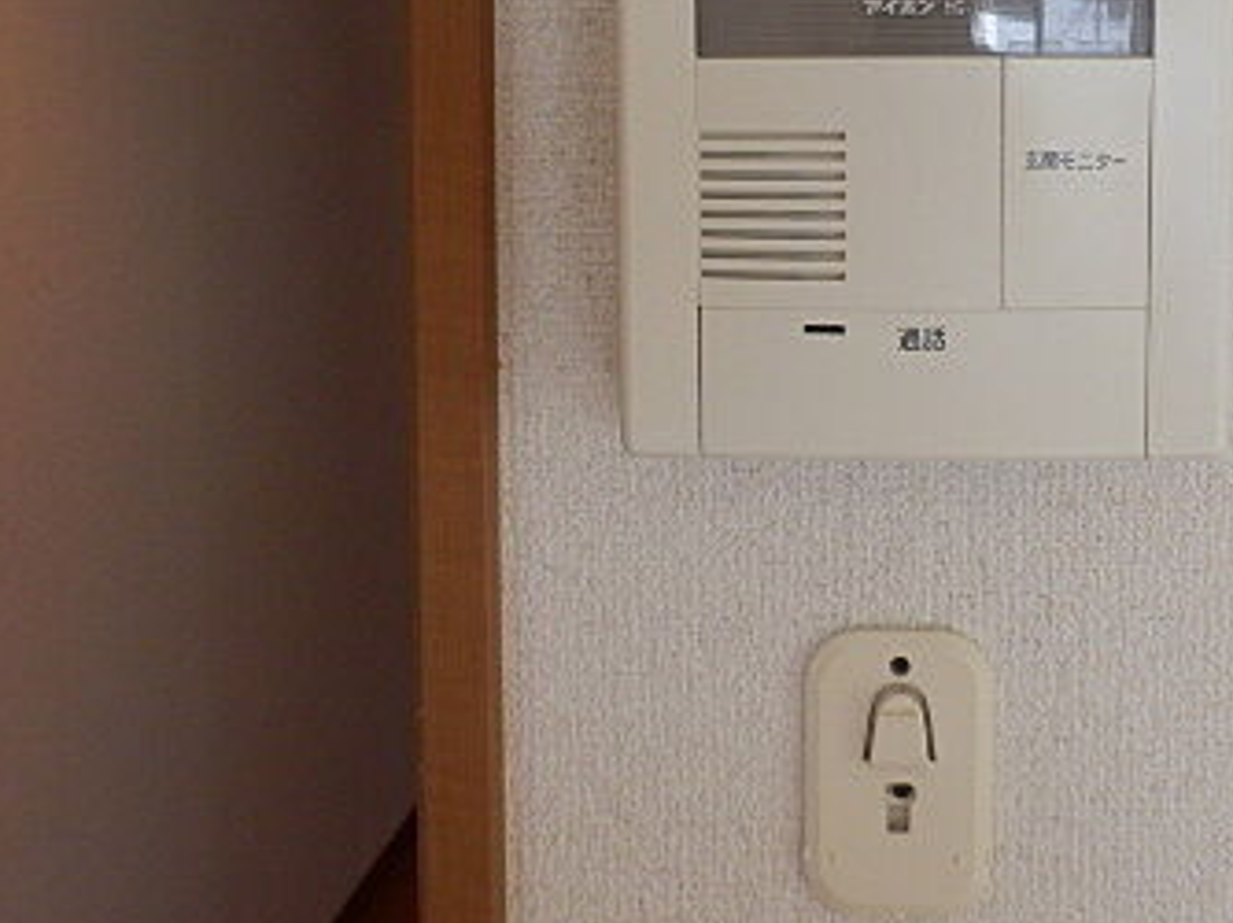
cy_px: 255
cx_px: 849
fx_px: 1637
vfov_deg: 31.0
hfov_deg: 40.6
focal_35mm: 46
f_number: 3
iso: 200
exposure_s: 1/30
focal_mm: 4.2
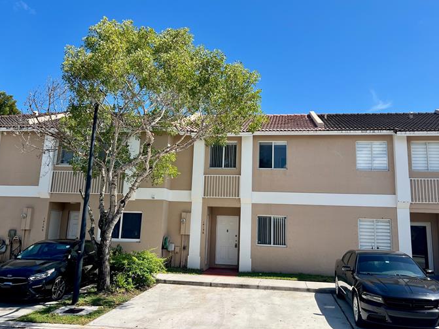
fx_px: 393
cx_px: 220
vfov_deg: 45.4
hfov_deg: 58.4
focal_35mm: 31
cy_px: 154
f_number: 1.5
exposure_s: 1/3077
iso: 50
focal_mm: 5.7
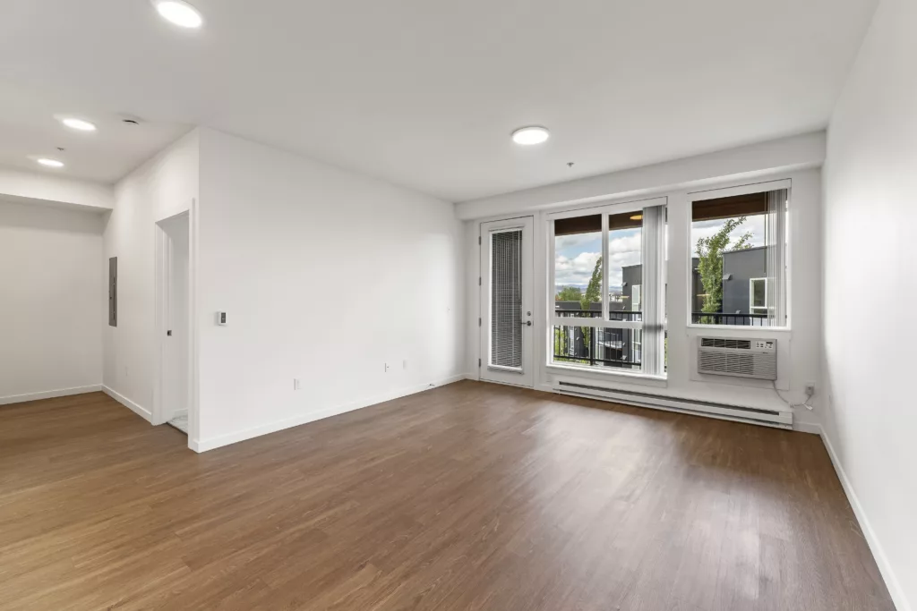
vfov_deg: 77.3
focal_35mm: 15
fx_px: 382
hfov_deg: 100.4
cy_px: 306
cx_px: 458
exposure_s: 1/4
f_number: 8
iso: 100
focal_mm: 10
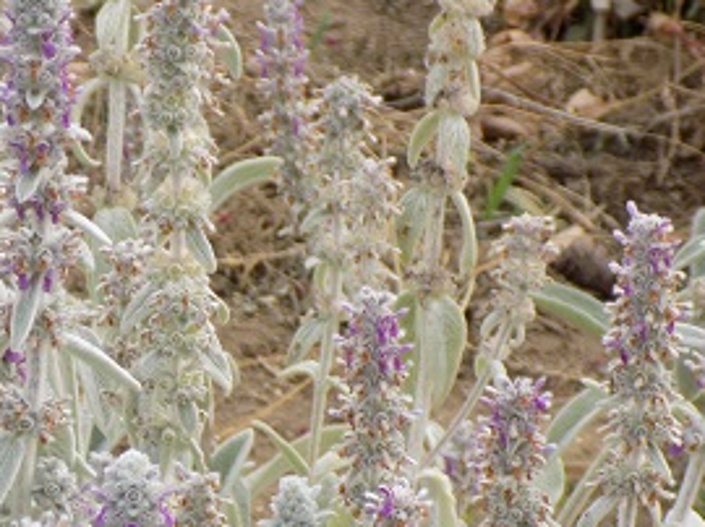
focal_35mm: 235
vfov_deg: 6.3
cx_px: 136
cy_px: 384
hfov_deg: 8.4
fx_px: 4782
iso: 80
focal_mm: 23.4
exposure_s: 1/80
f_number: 5
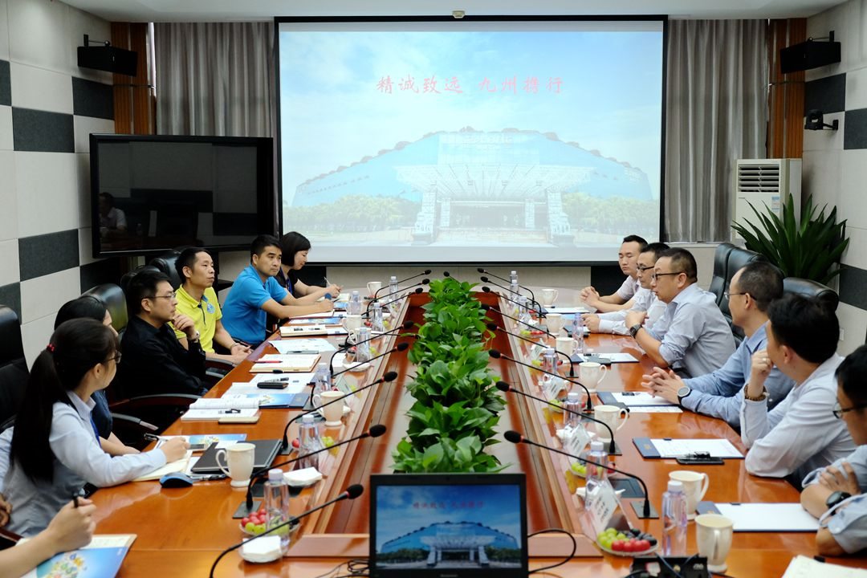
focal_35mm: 43
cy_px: 289
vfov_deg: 31.2
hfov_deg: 45.4
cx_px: 434
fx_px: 1036
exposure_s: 1/320
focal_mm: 28.9
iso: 1000
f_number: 3.2
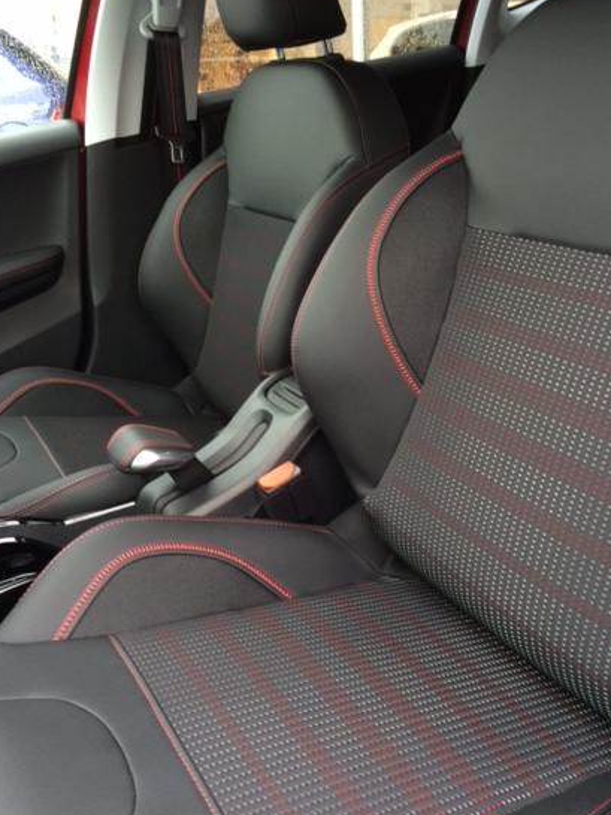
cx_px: 312
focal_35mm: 34
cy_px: 343
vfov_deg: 53.7
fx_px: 801
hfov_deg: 41.8
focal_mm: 4.15
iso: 100
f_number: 2.2
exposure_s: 1/30
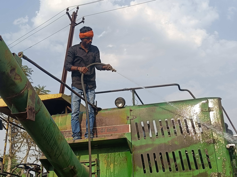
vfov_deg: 29.1
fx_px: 342
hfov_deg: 38.2
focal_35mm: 50
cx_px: 118
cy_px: 88
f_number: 1.7
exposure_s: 1/684
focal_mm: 4.7
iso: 106
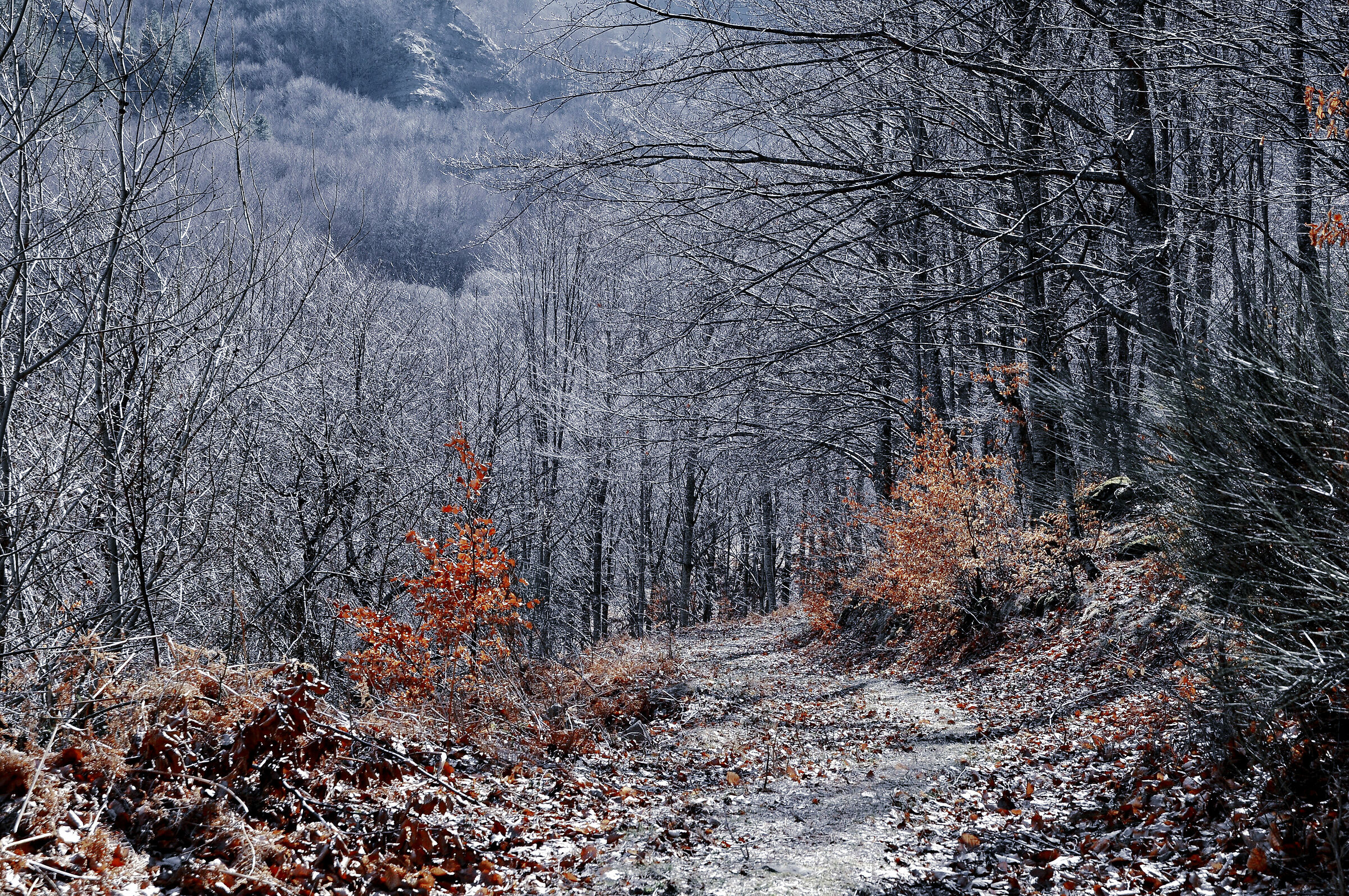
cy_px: 448
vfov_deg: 25.7
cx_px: 674
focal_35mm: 52
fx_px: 1965
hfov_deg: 37.9
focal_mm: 35
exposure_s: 1/320
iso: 400
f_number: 9
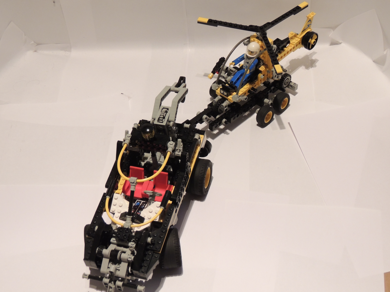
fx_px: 676
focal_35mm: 60
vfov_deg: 24.4
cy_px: 146
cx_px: 195
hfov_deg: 32.2
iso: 560
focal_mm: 10.7
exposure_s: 1/15
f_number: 3.7
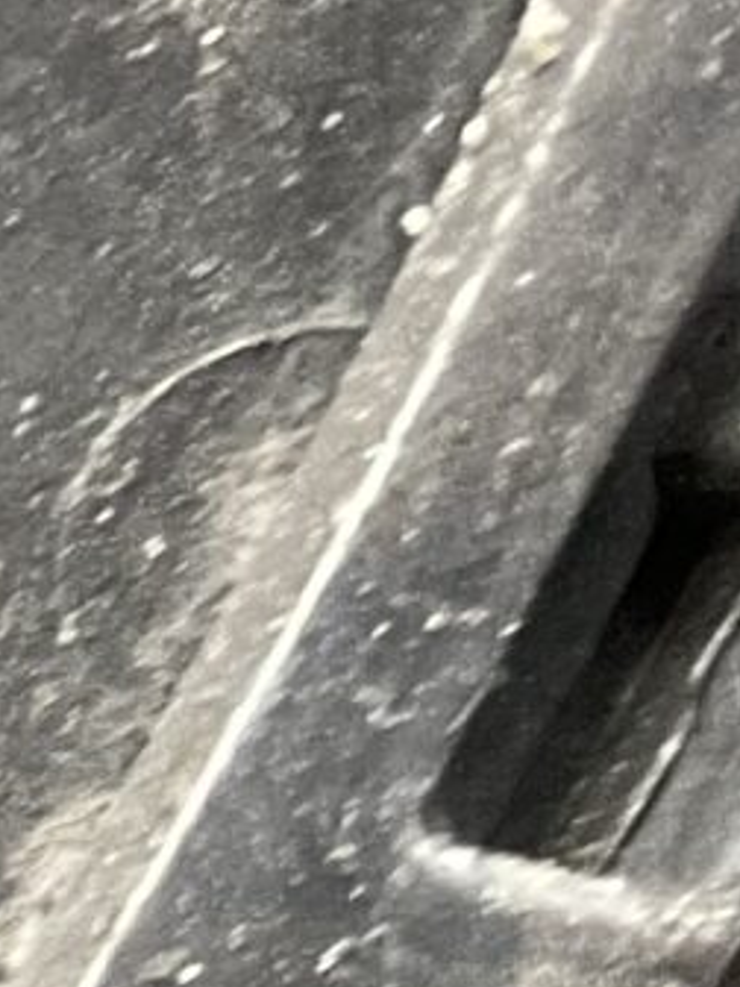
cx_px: -2564
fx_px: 6299
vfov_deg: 8.6
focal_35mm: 221
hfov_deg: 5.5
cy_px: 1830
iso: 200
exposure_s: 1/40
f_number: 1.8
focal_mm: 3
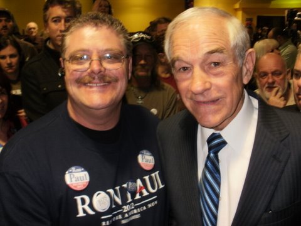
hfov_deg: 51.4
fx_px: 313
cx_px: 150
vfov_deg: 39.7
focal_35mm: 36
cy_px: 113
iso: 125
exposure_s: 1/30
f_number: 3.5
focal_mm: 6.3
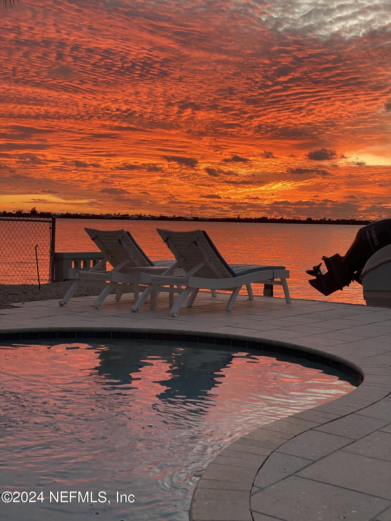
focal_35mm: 52
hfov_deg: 28.0
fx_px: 783
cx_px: 196
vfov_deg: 36.8
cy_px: 260
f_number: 2
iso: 125
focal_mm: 6
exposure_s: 1/121
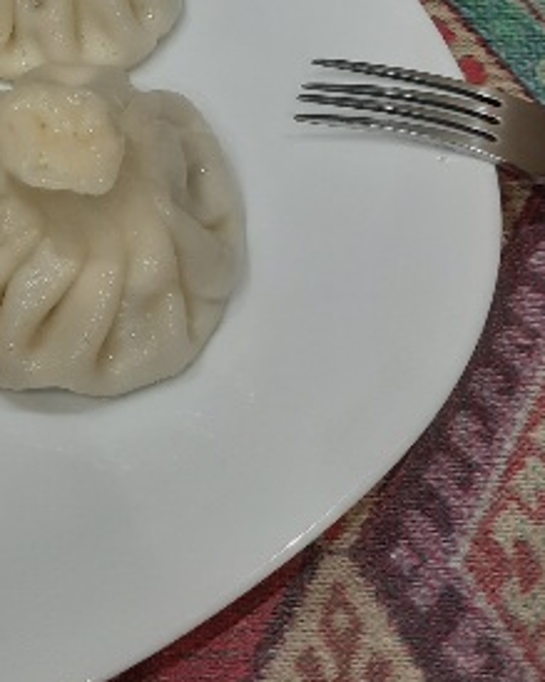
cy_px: -143
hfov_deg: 21.2
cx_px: 22
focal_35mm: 70
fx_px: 1412
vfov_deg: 24.5
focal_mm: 5.23
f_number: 1.8
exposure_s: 1/50
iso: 50
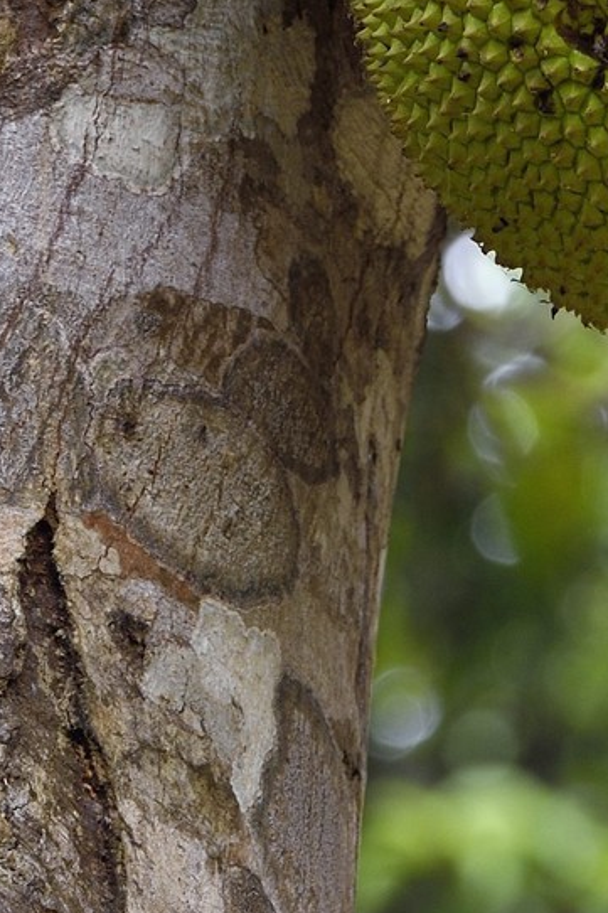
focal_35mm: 710
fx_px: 17997
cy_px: -1052
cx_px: 958
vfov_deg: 2.9
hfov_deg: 1.9
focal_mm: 160
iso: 400
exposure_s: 1/125
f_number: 8
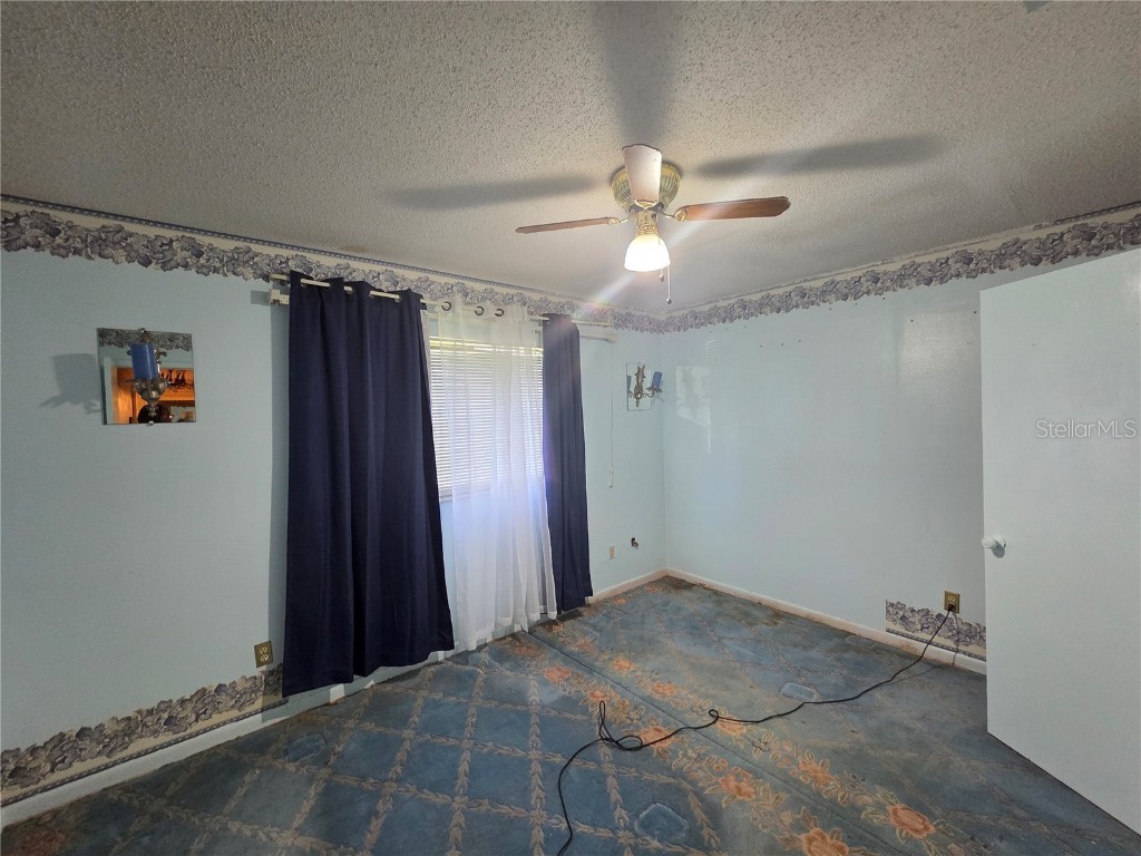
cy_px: 428
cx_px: 570
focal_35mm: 13
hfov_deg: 106.2
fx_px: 429
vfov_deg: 89.9
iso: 320
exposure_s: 1/60
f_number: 2.2
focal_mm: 2.2
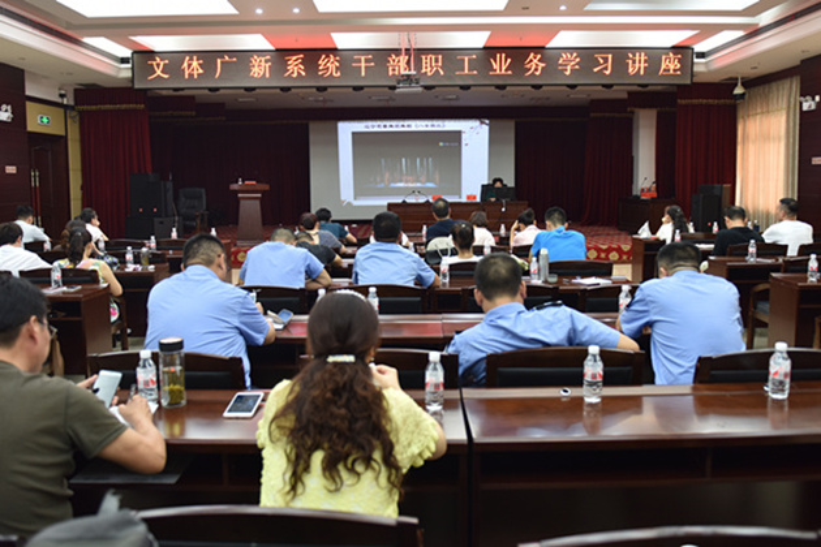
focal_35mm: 24
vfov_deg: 53.1
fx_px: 547
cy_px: 274
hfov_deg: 73.7
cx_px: 410
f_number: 2.8
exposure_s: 1/50
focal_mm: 24
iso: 360
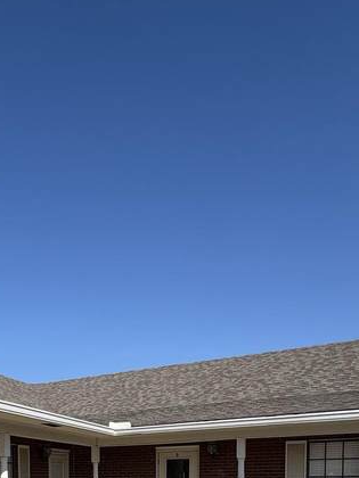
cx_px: 87
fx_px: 442
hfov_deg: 42.7
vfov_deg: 45.7
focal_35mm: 32
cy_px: 500
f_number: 2.2
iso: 50
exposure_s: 1/2273
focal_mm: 2.22
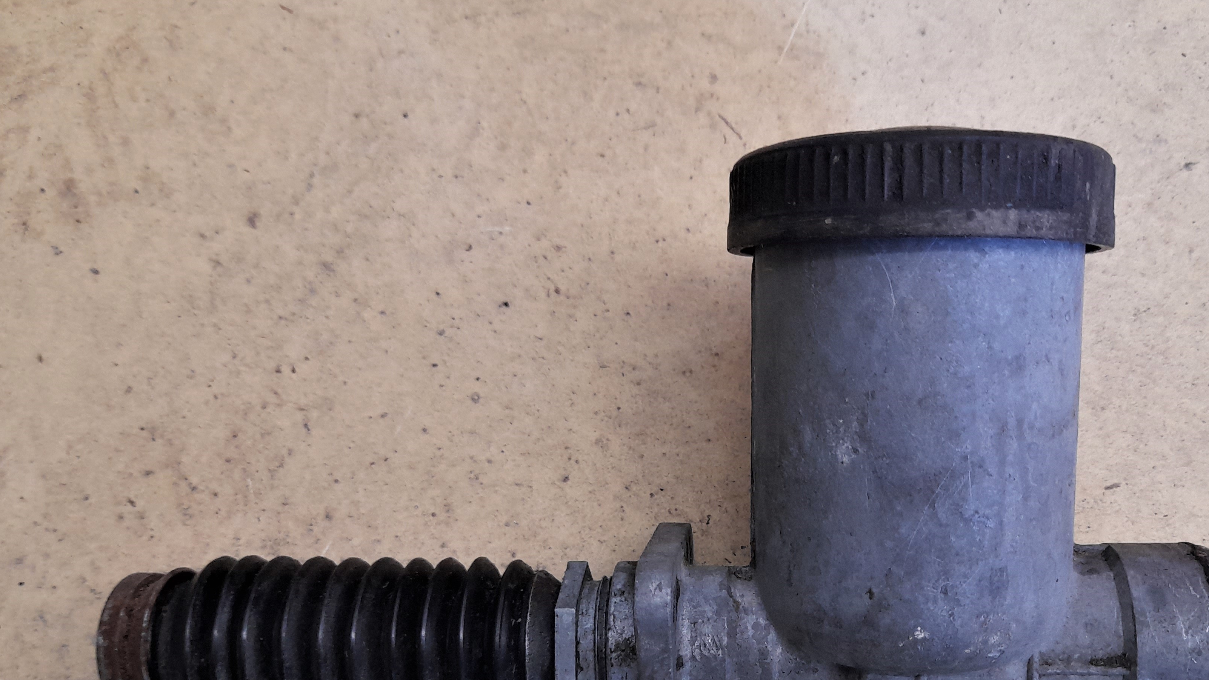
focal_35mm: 34
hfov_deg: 57.4
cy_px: 502
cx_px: 748
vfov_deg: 34.0
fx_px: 1090
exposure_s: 1/50
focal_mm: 4.6
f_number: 2
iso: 250
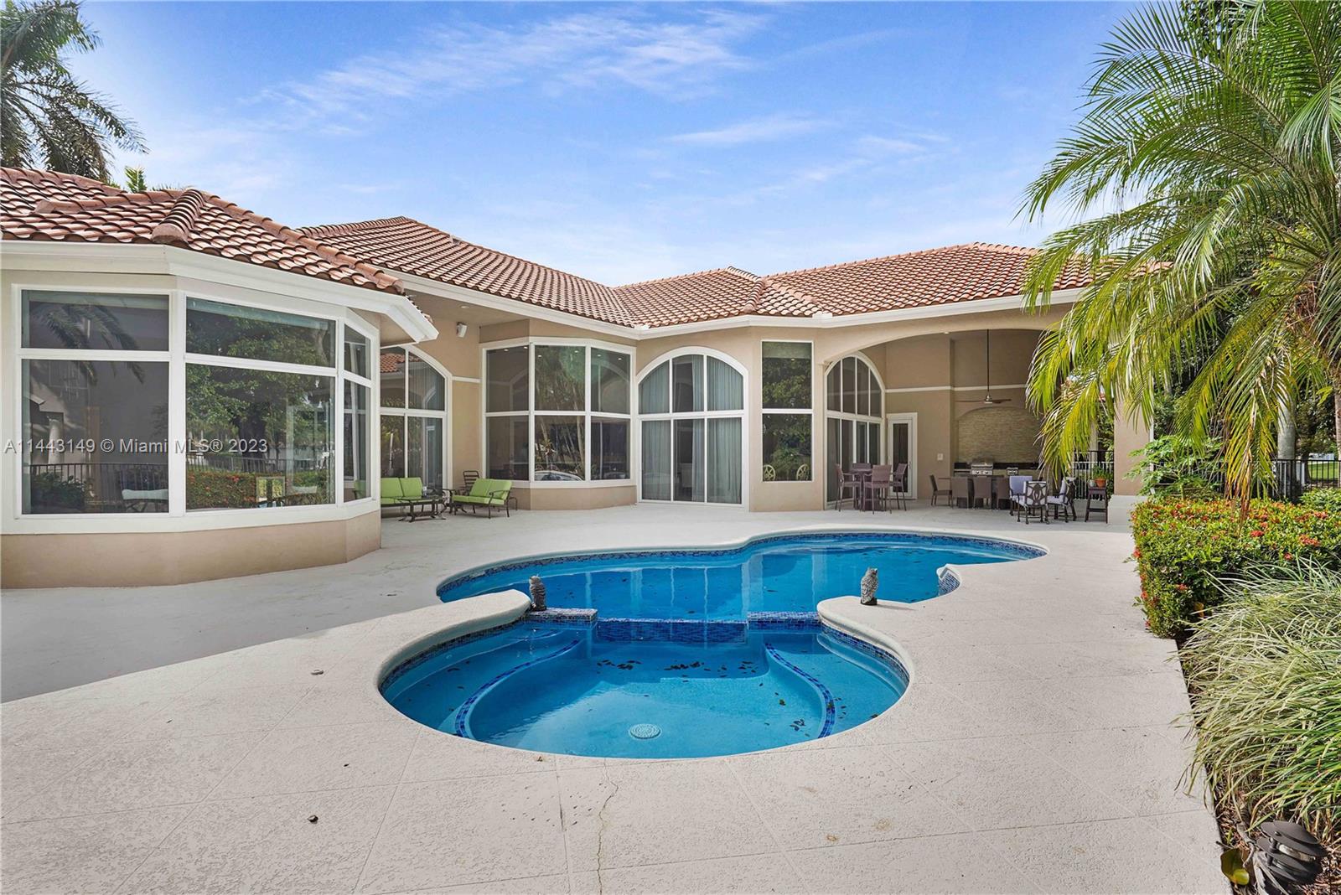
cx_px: 670
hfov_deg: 93.3
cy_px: 448
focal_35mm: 17
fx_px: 633
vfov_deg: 70.5
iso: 80
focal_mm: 17
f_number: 8
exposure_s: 1/125
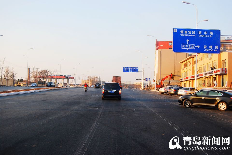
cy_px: 78
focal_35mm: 45
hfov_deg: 43.5
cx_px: 116
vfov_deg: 30.0
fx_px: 290
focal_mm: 30
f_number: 5.6
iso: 110
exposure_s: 1/125
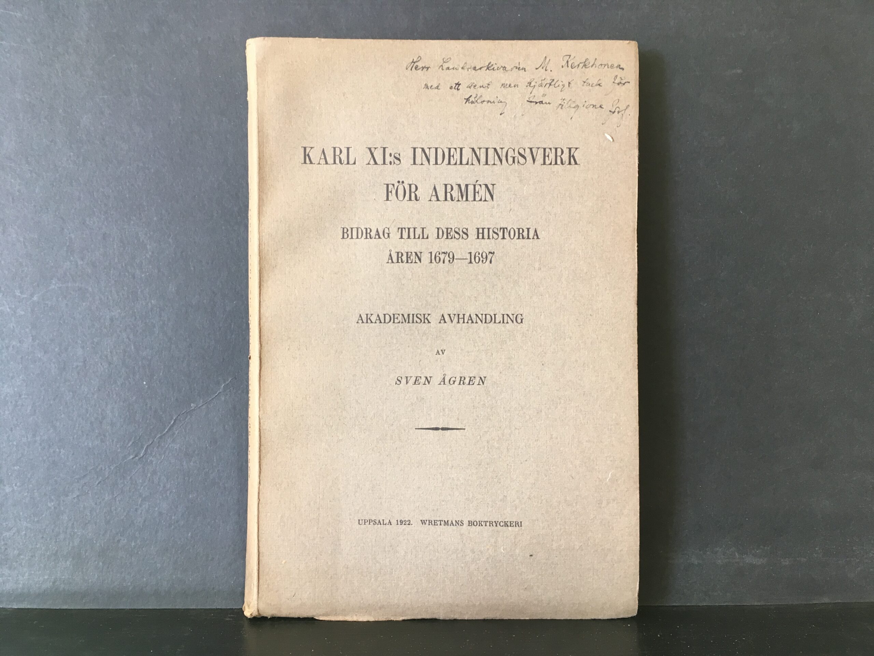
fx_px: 732
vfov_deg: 48.2
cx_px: 437
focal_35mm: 29
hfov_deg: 61.7
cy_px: 328
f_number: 2.2
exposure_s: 1/33
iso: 100
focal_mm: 4.15
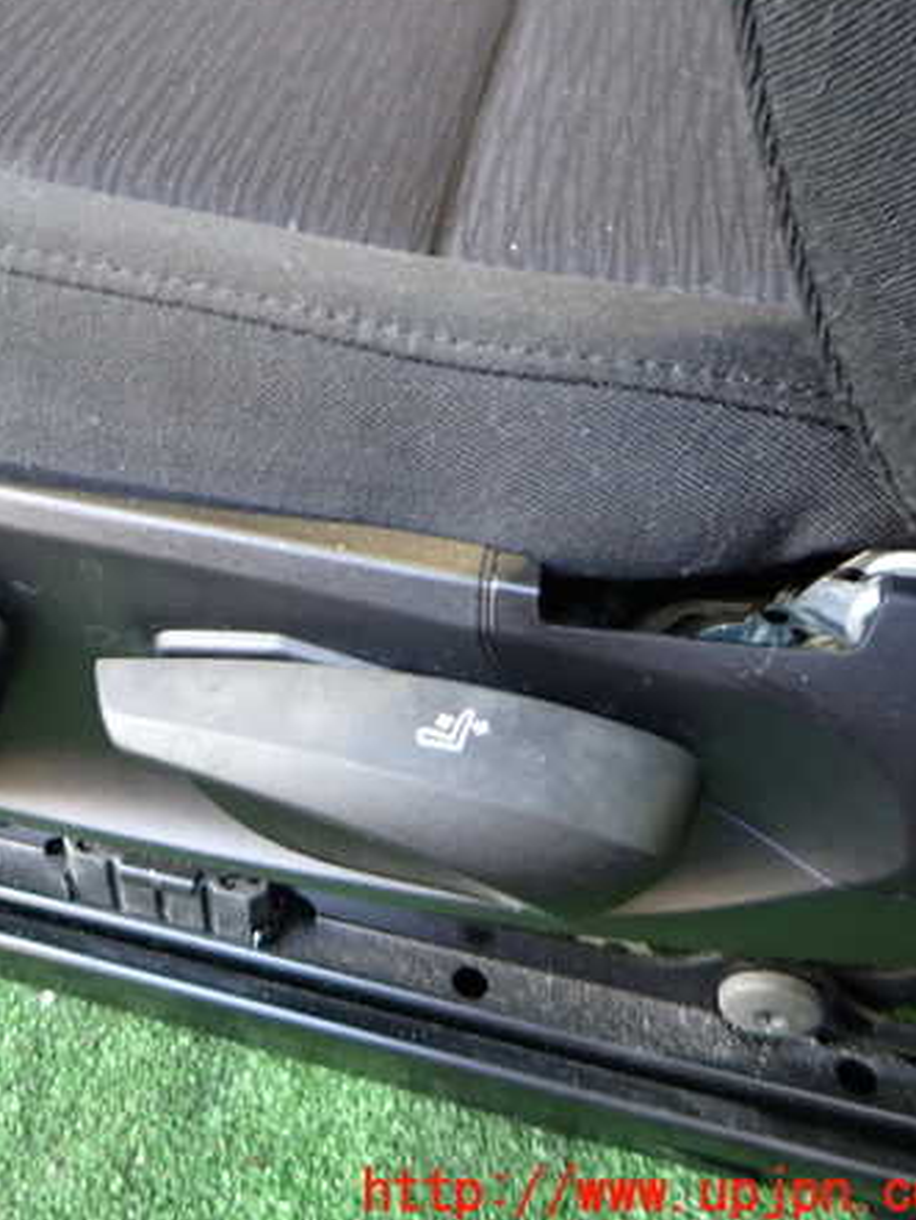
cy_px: 606
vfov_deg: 53.9
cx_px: 158
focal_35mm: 34
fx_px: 1199
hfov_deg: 39.8
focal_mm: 4.5
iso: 320
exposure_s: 1/30
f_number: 2
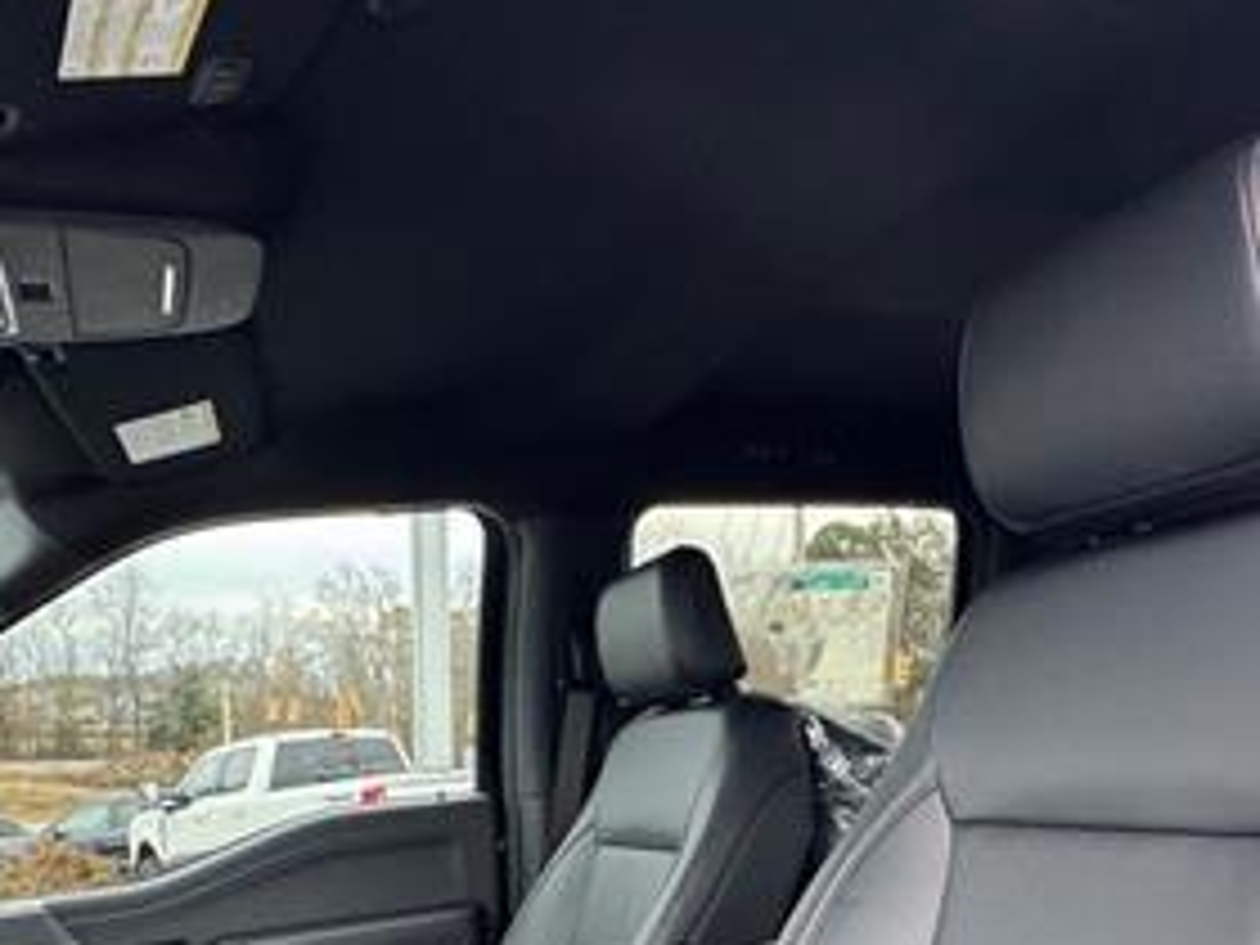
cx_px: 684
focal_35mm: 32
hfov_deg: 56.7
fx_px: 1165
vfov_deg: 42.3
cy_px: 752
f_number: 2.2
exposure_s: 1/99
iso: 100
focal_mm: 2.22
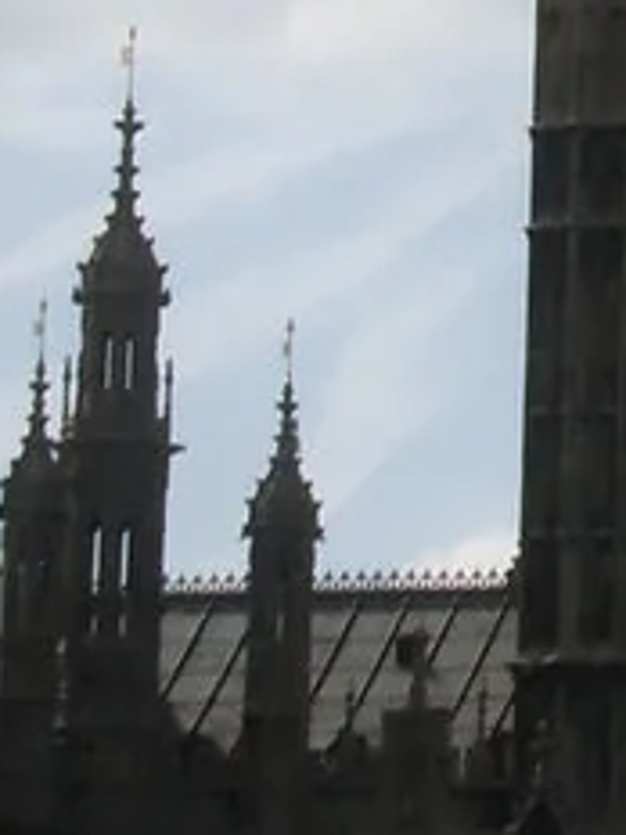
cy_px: -705
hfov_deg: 4.3
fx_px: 8246
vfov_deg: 5.7
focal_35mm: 342
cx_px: 989
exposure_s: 1/500
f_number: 5.6
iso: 50
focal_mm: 10.2
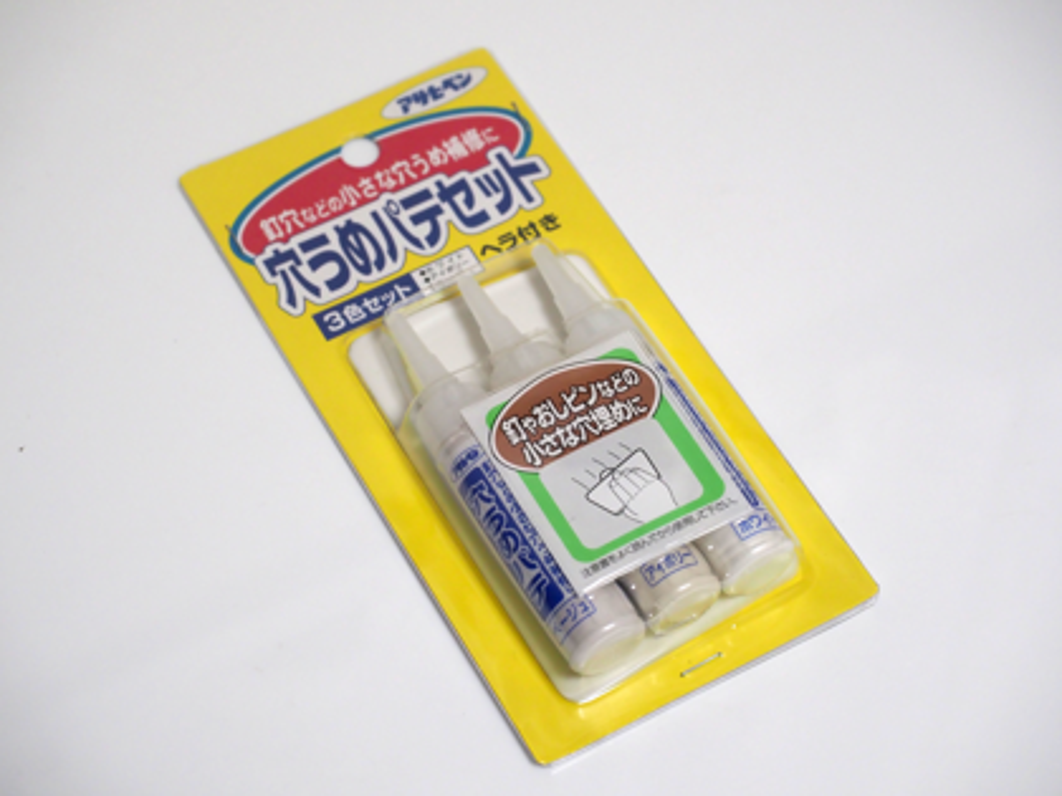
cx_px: 531
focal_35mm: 80
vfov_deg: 18.4
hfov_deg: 24.4
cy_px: 398
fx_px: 2454
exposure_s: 1/100
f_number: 5
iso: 800
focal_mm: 40
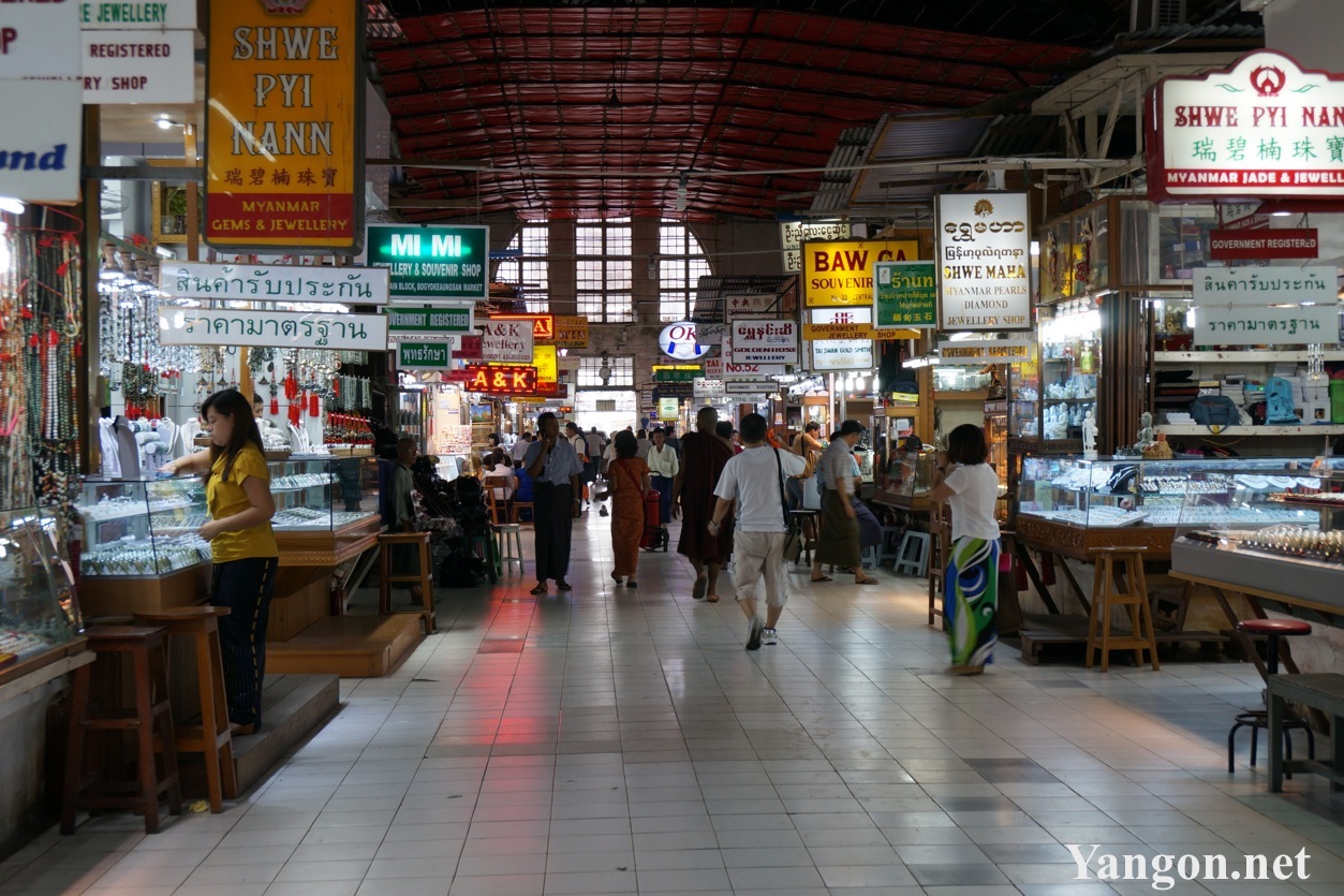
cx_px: 660
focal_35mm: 51
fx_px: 1885
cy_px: 447
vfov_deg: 26.7
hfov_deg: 39.2
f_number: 6.3
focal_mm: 33
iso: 200
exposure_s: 1/20
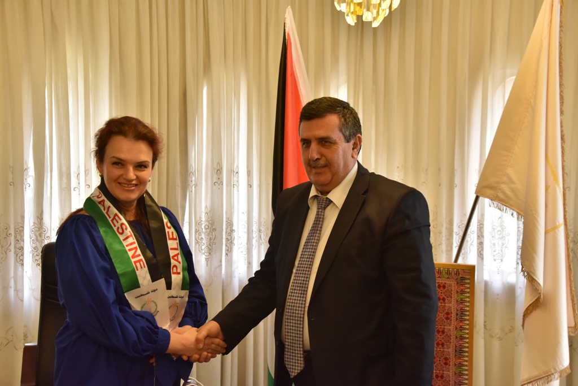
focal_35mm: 46
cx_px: 289
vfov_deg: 29.3
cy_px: 193
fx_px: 739
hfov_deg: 42.7
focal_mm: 46
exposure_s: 1/250
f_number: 8
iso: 3200
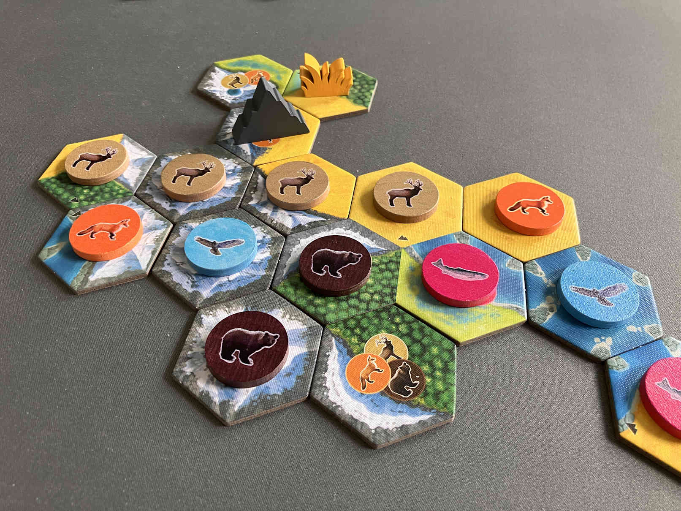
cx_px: 340
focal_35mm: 28
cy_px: 256
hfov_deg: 63.4
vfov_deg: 49.8
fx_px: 551
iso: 100
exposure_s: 1/60
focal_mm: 3.99
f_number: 1.8
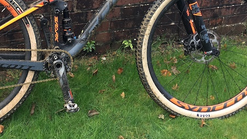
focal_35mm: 57
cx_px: 78
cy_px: 5
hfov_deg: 36.2
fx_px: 373
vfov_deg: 20.5
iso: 32
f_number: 2.2
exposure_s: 1/100
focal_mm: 4.15
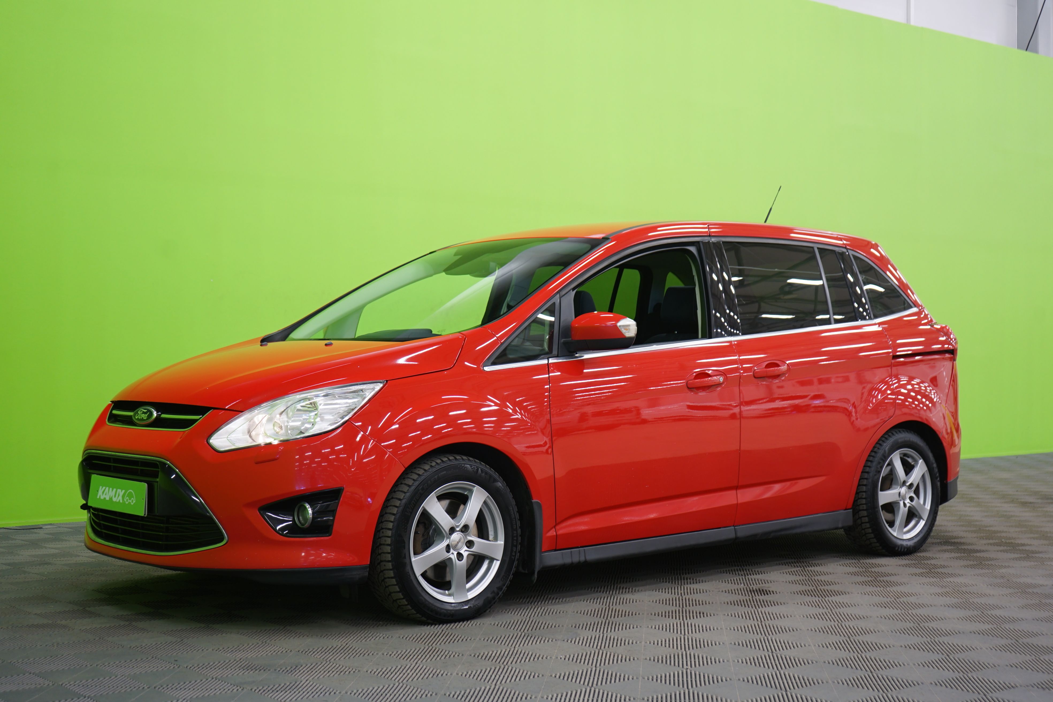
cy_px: 351
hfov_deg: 40.3
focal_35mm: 49
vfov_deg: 27.5
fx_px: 1433
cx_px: 526
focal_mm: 49
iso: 400
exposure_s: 1/8
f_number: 4.5
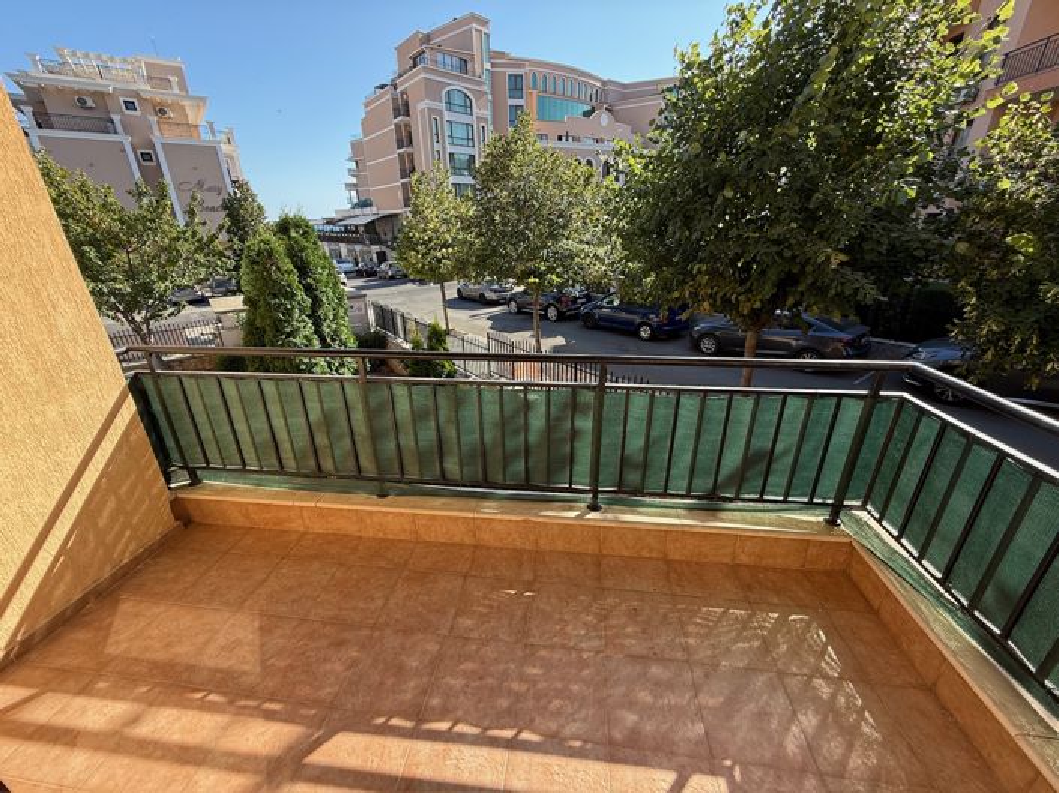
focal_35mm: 14
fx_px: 428
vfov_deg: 85.6
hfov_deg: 102.1
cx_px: 530
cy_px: 396
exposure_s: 1/328
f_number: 2.2
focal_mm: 2.22
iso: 50
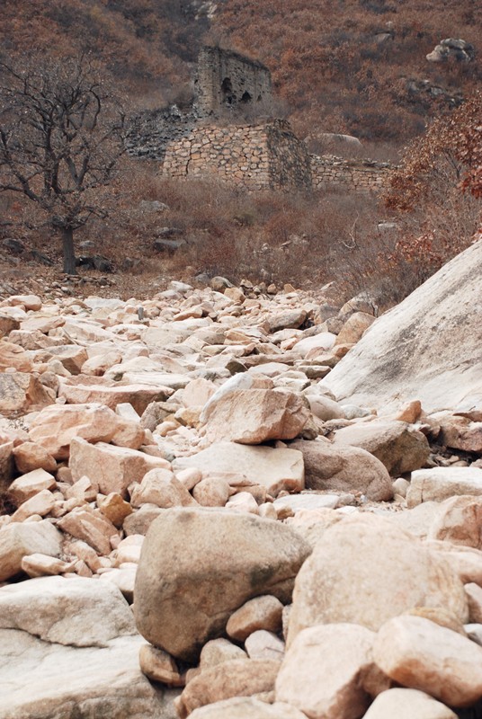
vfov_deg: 30.5
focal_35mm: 66
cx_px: 241
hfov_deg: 20.7
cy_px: 360
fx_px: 1321
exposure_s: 1/80
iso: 320
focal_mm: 44
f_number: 4.8
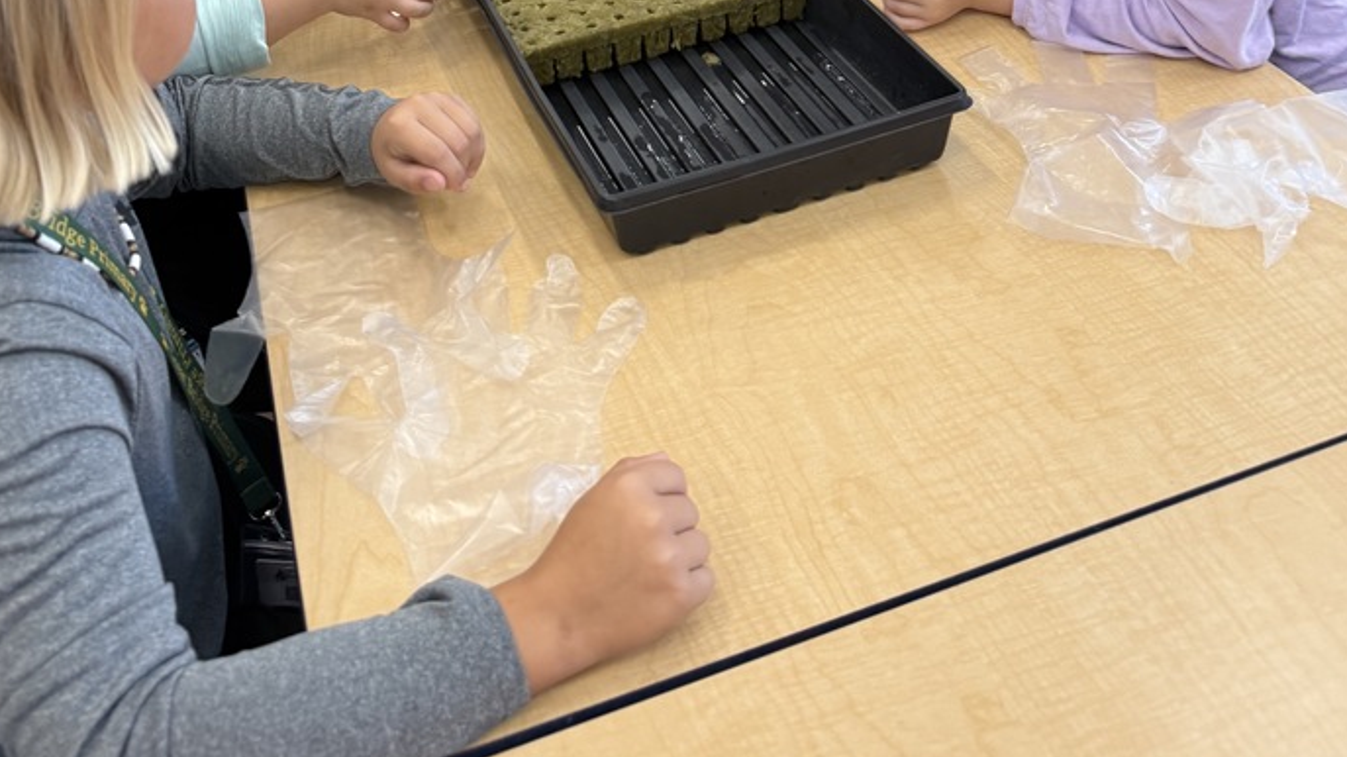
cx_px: 637
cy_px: -43
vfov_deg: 28.1
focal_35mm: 39
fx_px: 1393
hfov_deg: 51.6
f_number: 1.78
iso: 200
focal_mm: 6.76
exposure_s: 1/60
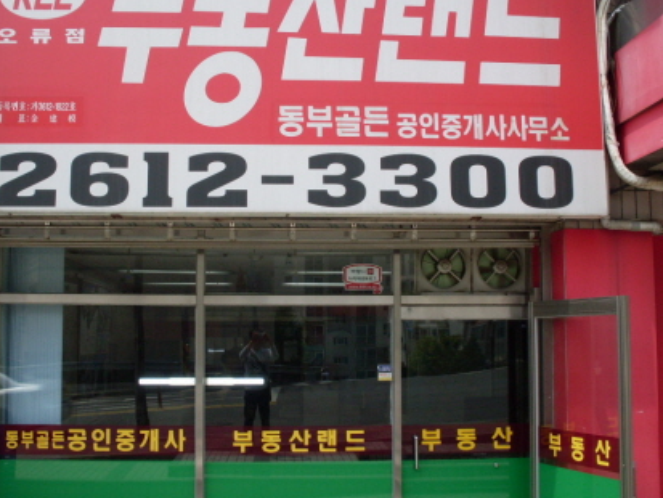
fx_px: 881
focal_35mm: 46
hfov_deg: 41.2
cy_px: 232
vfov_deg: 31.5
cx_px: 316
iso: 80
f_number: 8.4
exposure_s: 1/90
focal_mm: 6.3
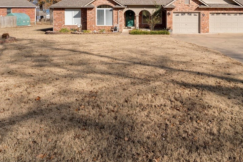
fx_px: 229
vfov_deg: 36.1
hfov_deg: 55.2
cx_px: 152
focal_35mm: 34
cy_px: 11
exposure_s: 1/320
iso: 250
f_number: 8
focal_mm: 16
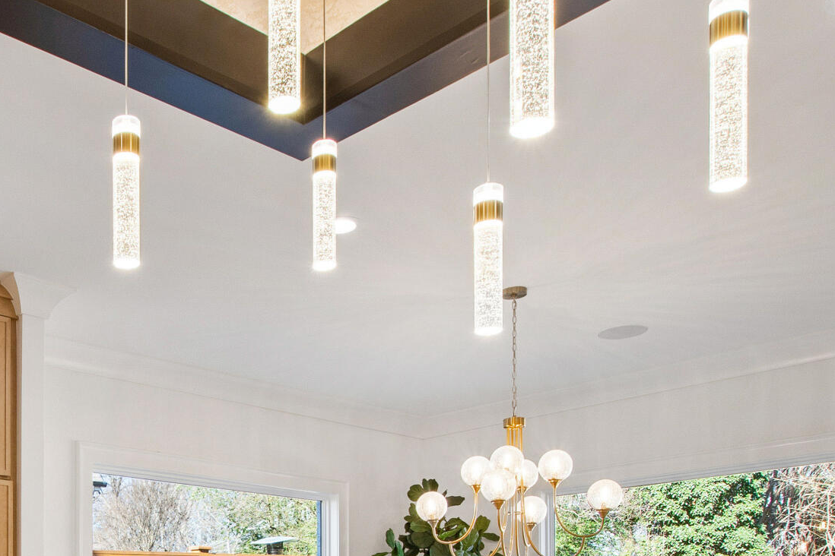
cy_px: 637
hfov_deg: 45.0
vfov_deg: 29.0
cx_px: 165
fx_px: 951
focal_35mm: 41
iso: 100
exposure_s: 1/6
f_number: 8
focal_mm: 10
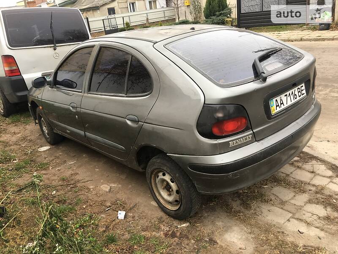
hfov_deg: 61.7
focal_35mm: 29
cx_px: 169
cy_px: 127
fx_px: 283
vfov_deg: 48.2
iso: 40
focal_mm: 4.2
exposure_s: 1/100
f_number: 2.2
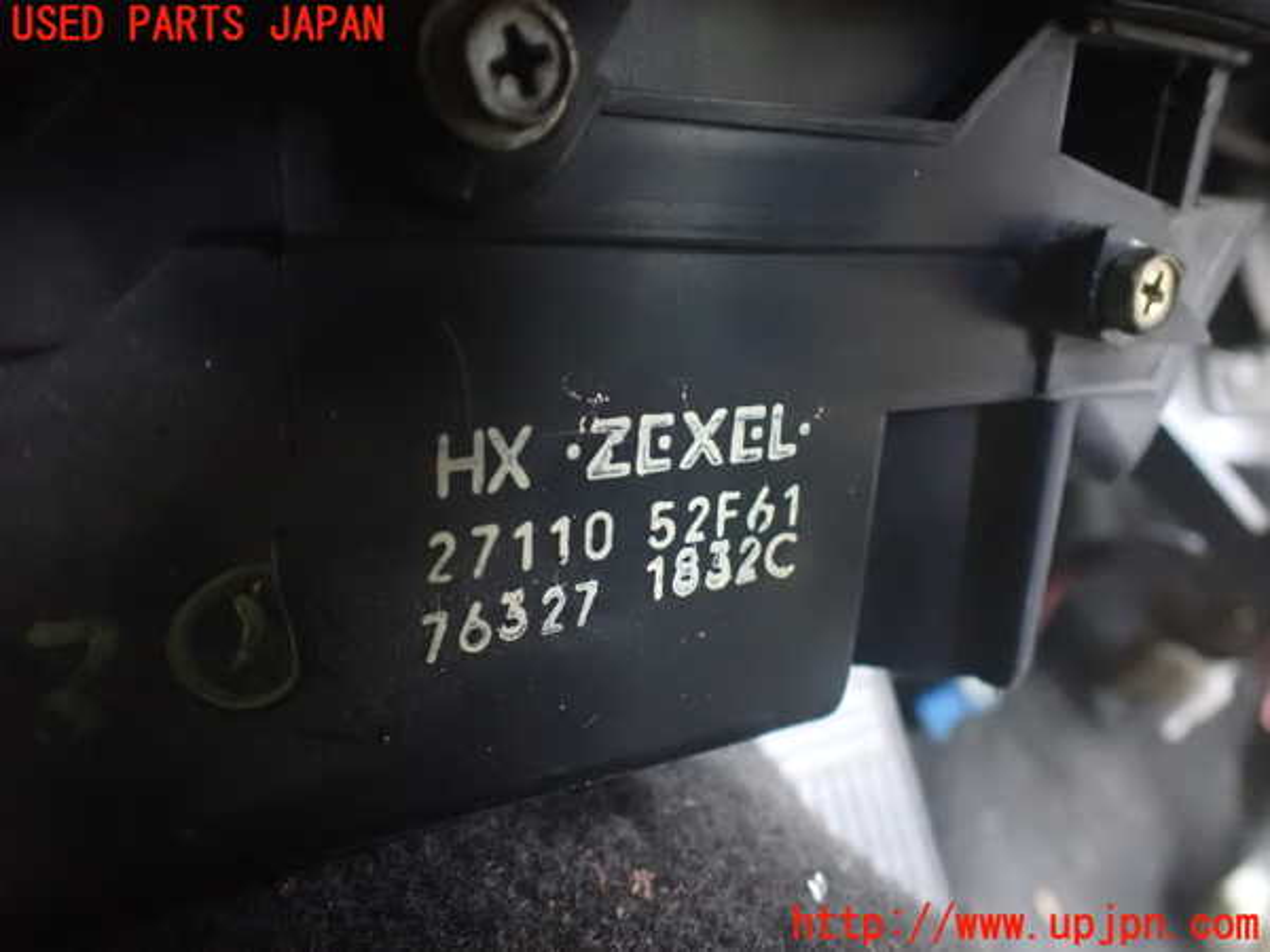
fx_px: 1101
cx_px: 635
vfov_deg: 46.8
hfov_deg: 60.0
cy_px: 476
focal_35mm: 30
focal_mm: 5.4
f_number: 2.3
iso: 1600
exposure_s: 1/20
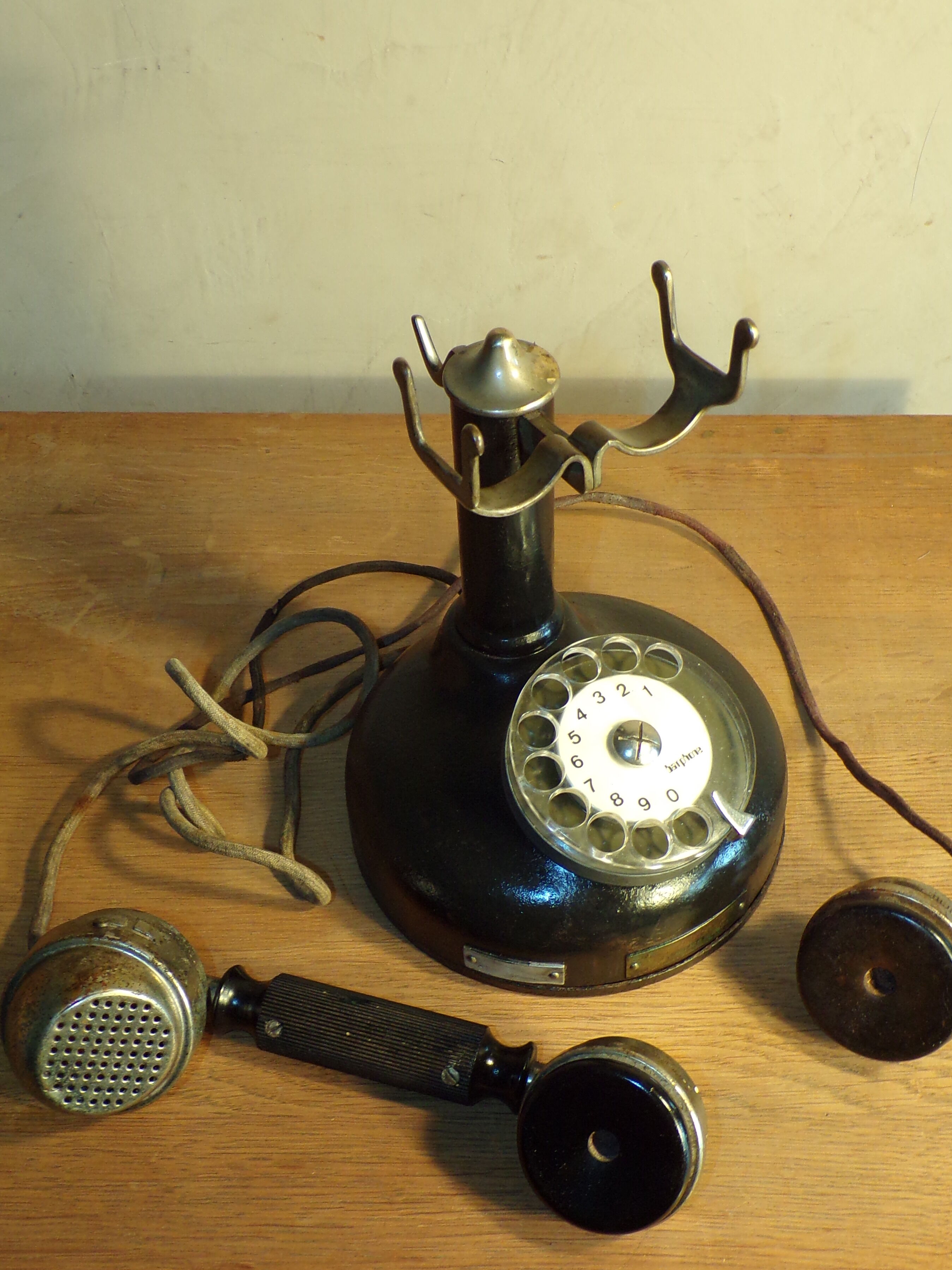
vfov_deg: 45.7
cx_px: 497
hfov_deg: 35.1
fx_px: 1503
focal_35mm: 41
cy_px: 681
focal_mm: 5.8
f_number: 3.2
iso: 195
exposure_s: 1/34
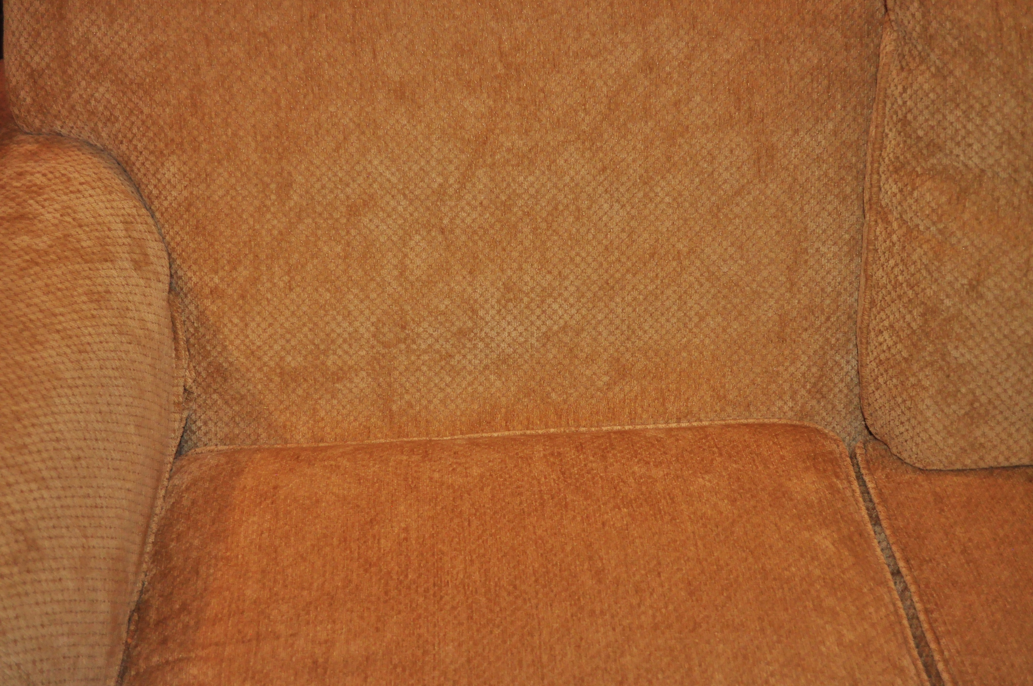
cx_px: 516
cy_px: 343
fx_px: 1376
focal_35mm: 48
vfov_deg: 28.0
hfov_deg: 41.2
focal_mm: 32
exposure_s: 1/125
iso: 1250
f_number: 4.8
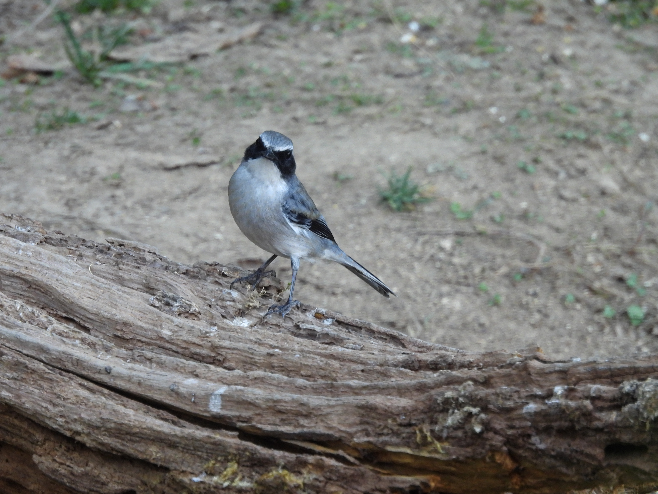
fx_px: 18077
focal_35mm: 951
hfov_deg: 2.1
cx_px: 329
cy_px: 247
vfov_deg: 1.6
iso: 400
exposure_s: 1/100
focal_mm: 170
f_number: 5.6
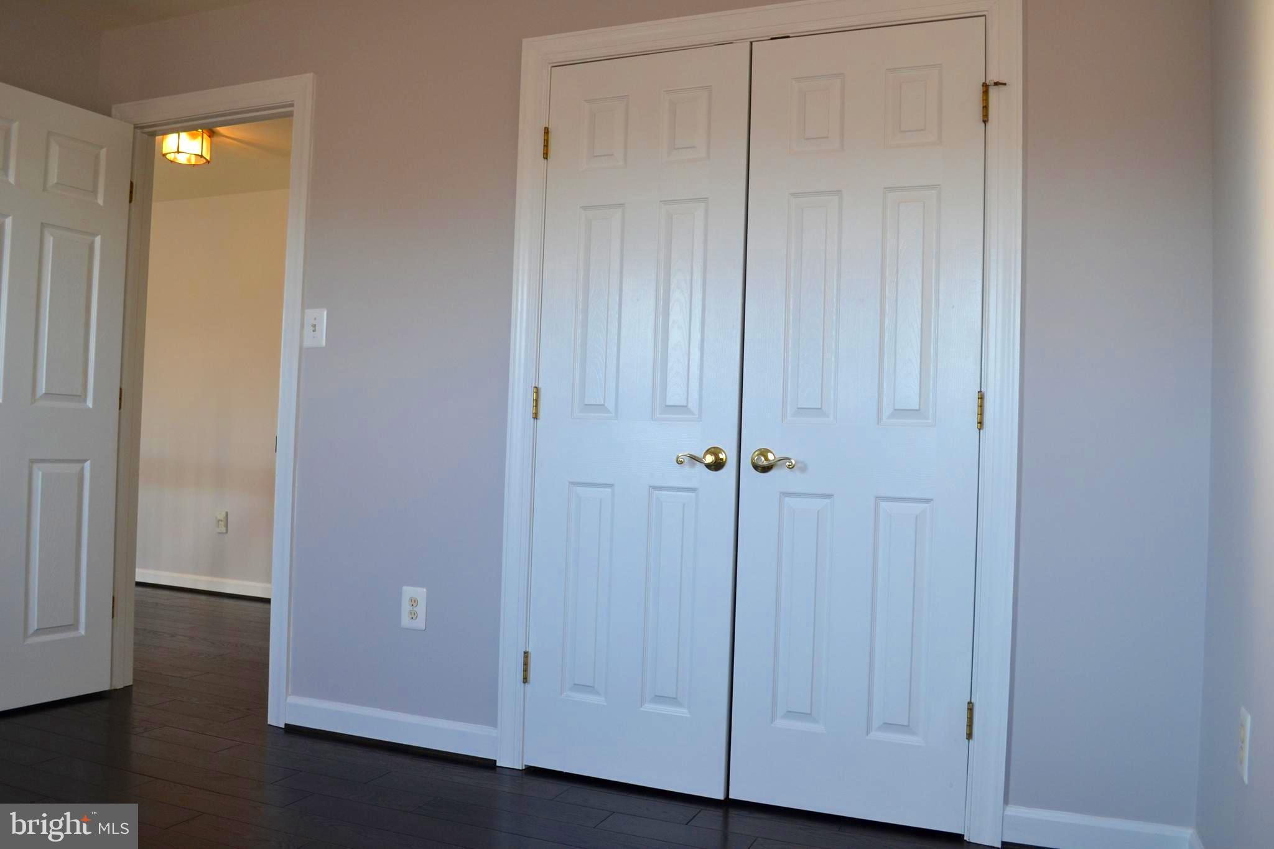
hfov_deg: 67.4
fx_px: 955
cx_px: 637
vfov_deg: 47.9
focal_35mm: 27
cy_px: 424
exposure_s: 1/80
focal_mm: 18
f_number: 4.5
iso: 400
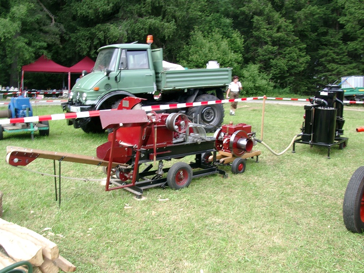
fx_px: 358
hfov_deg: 54.0
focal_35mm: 34
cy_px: 136
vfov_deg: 41.8
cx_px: 182
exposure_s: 1/16
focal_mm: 7.13
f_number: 8
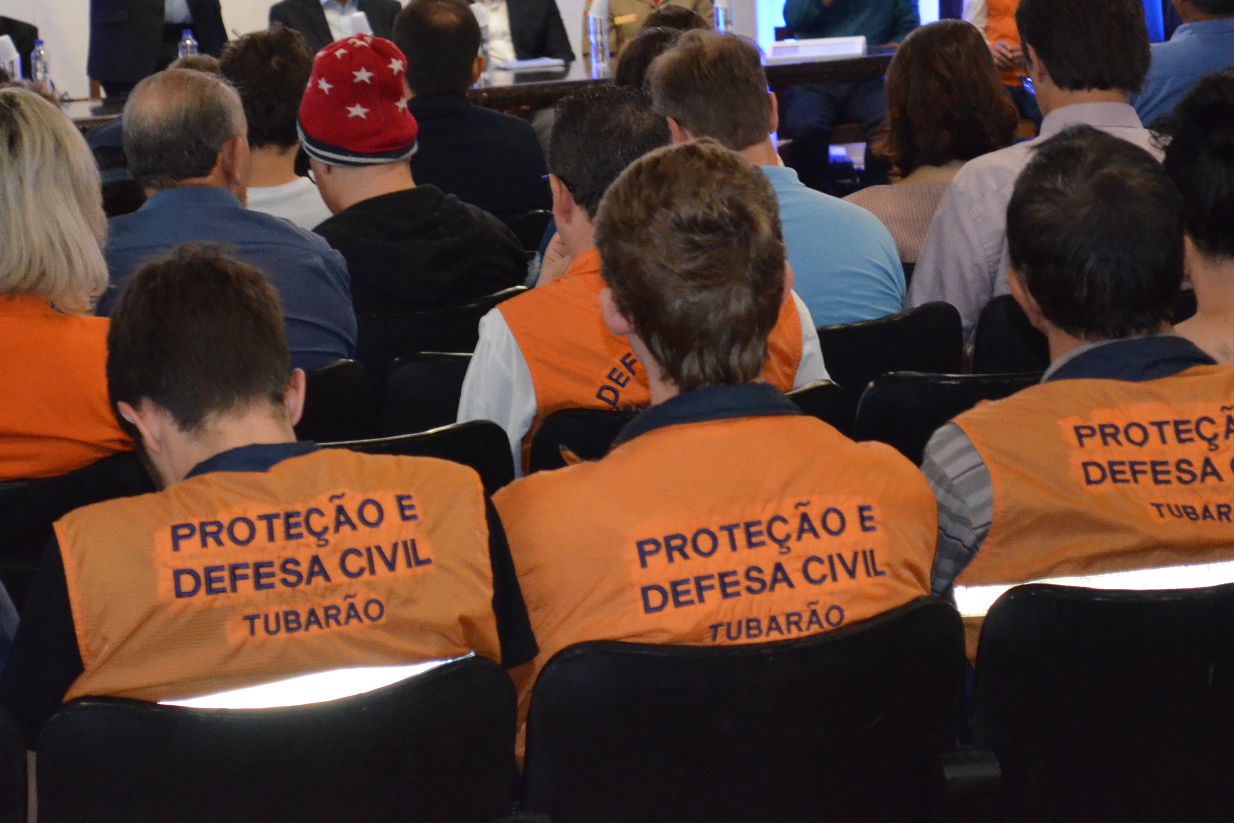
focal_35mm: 132
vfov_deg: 10.4
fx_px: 4517
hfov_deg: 15.5
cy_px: 177
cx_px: 445
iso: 3200
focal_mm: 55
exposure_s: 1/60
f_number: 5.6
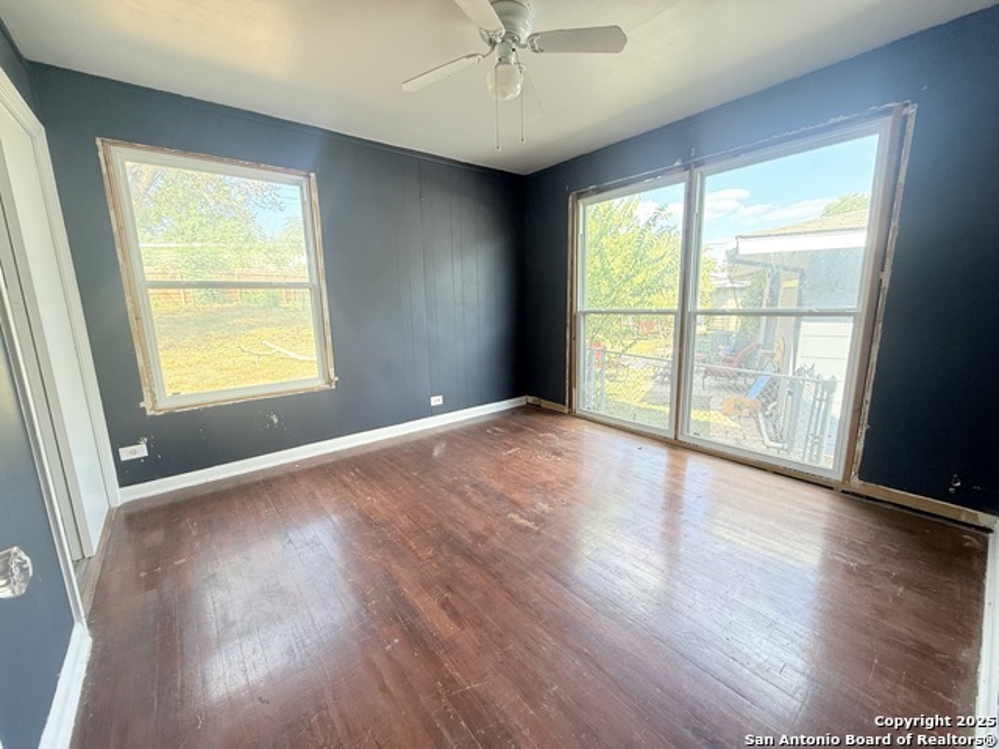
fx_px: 404
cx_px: 500
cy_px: 374
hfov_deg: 102.1
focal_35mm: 14
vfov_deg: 85.7
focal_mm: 2.22
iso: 160
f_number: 2.2
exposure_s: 1/99
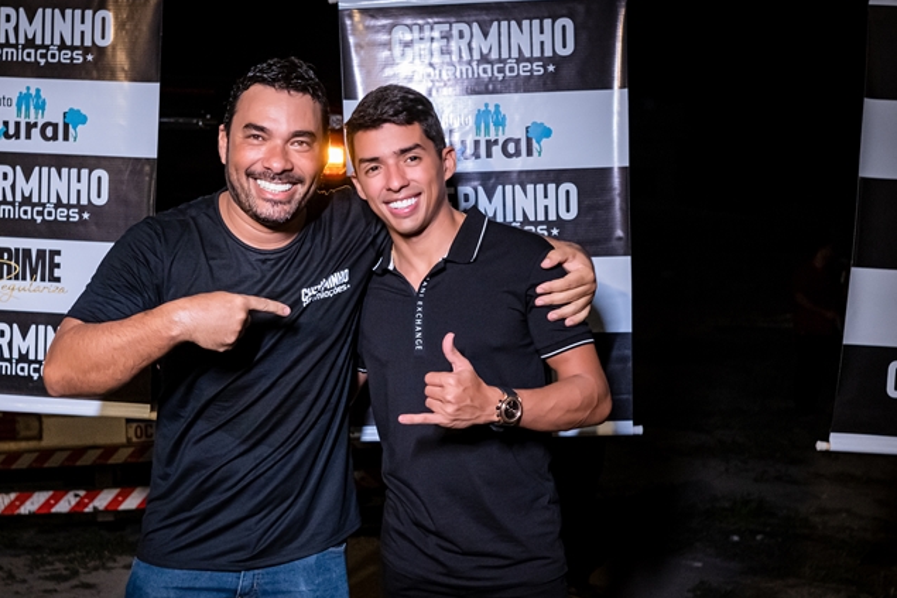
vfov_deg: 31.9
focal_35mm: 42
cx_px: 375
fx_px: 1046
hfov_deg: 46.2
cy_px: 328
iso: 2000
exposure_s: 1/320
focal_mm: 24
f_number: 2.8
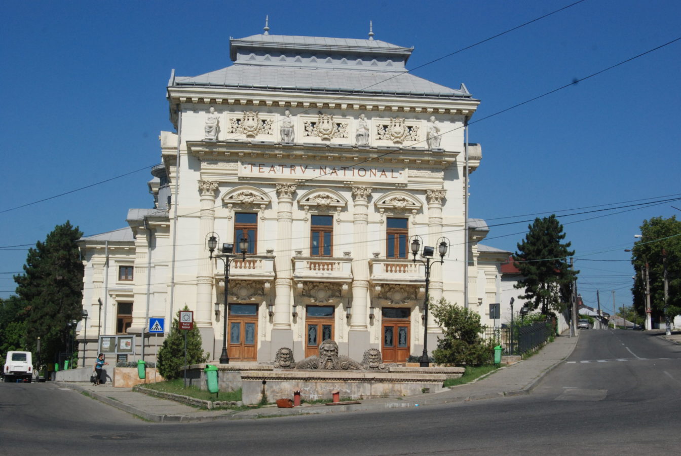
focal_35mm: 57
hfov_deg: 35.0
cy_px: 228
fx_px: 1080
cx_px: 340
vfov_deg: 23.9
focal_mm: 38
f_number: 14
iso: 500
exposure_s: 1/800
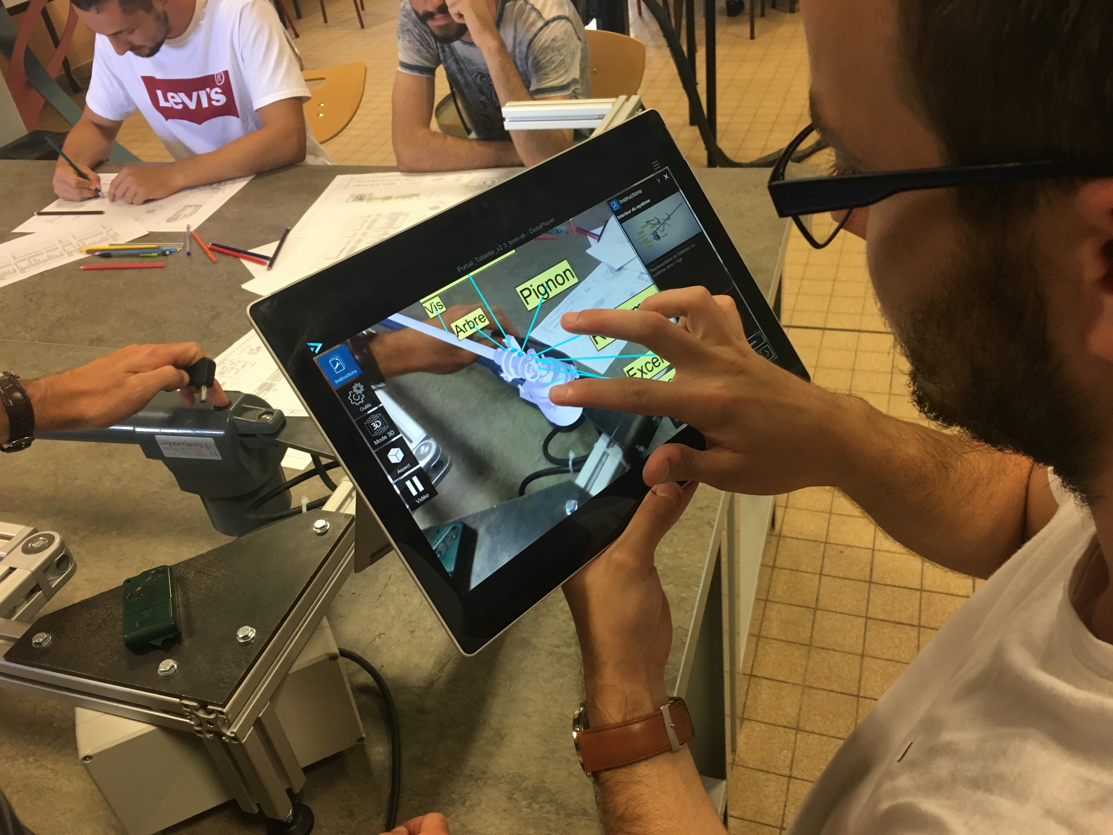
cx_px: 556
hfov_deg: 61.7
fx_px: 932
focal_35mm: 29
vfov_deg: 48.2
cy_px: 418
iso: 125
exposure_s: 1/33
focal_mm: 4.15
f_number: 2.2
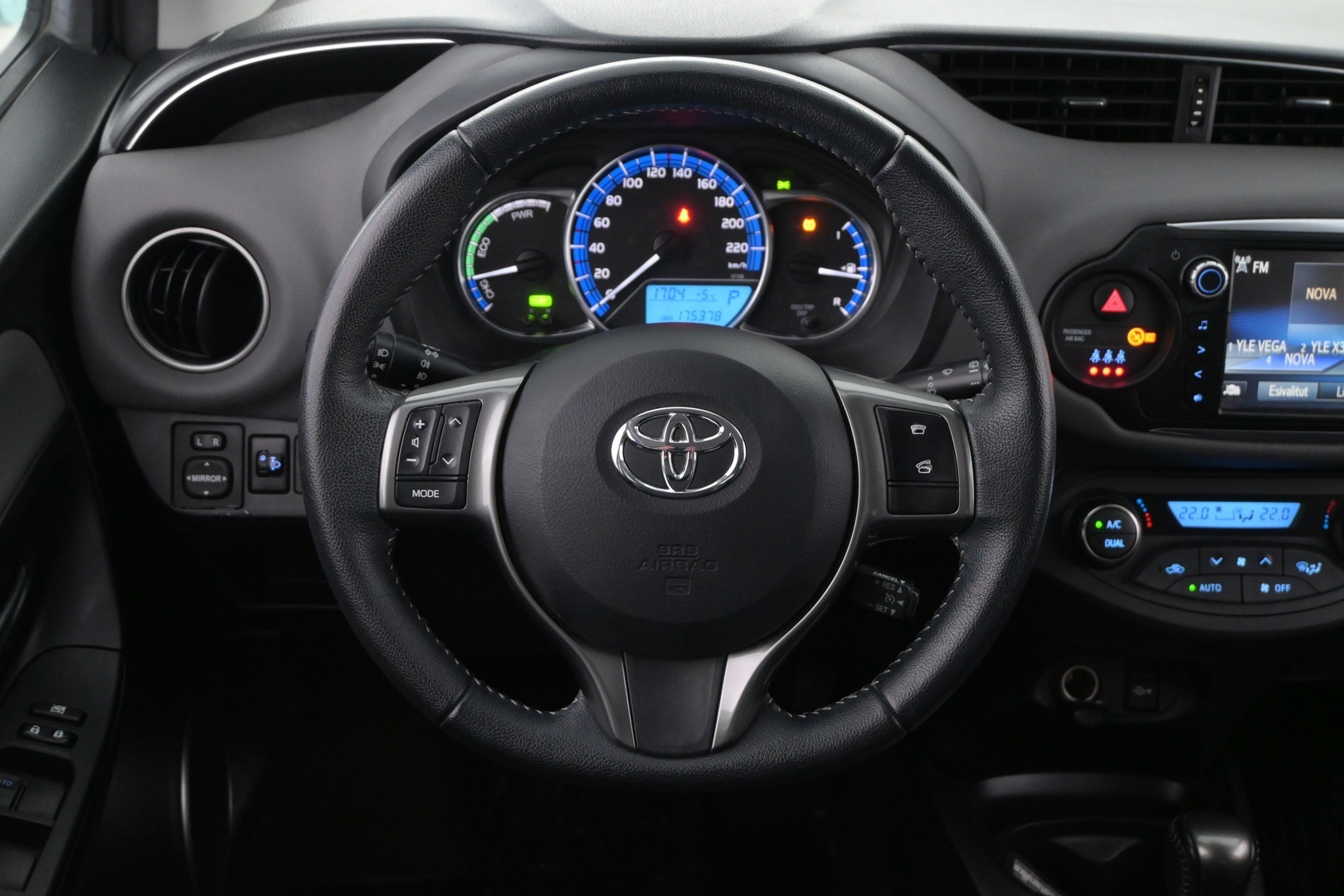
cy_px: 448
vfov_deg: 32.4
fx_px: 1540
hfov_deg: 47.2
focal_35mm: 41
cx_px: 672
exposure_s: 1/40
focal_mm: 27.5
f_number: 4.5
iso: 3200
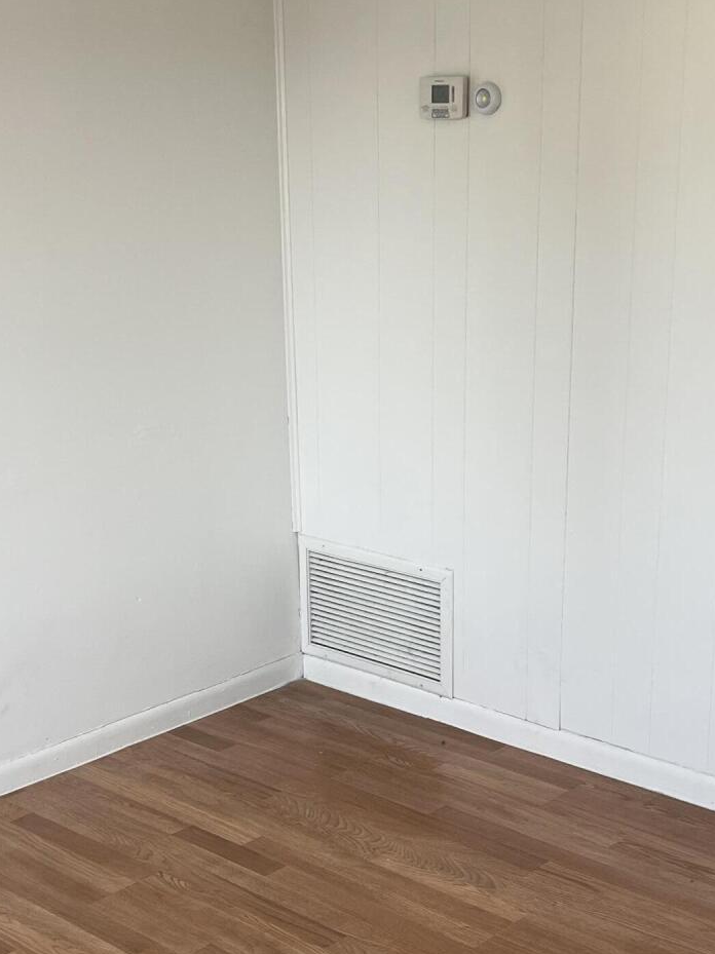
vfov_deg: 34.2
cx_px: 353
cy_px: 579
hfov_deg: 26.1
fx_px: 1543
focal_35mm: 56
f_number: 1.5
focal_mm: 5.7
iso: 80
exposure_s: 1/121
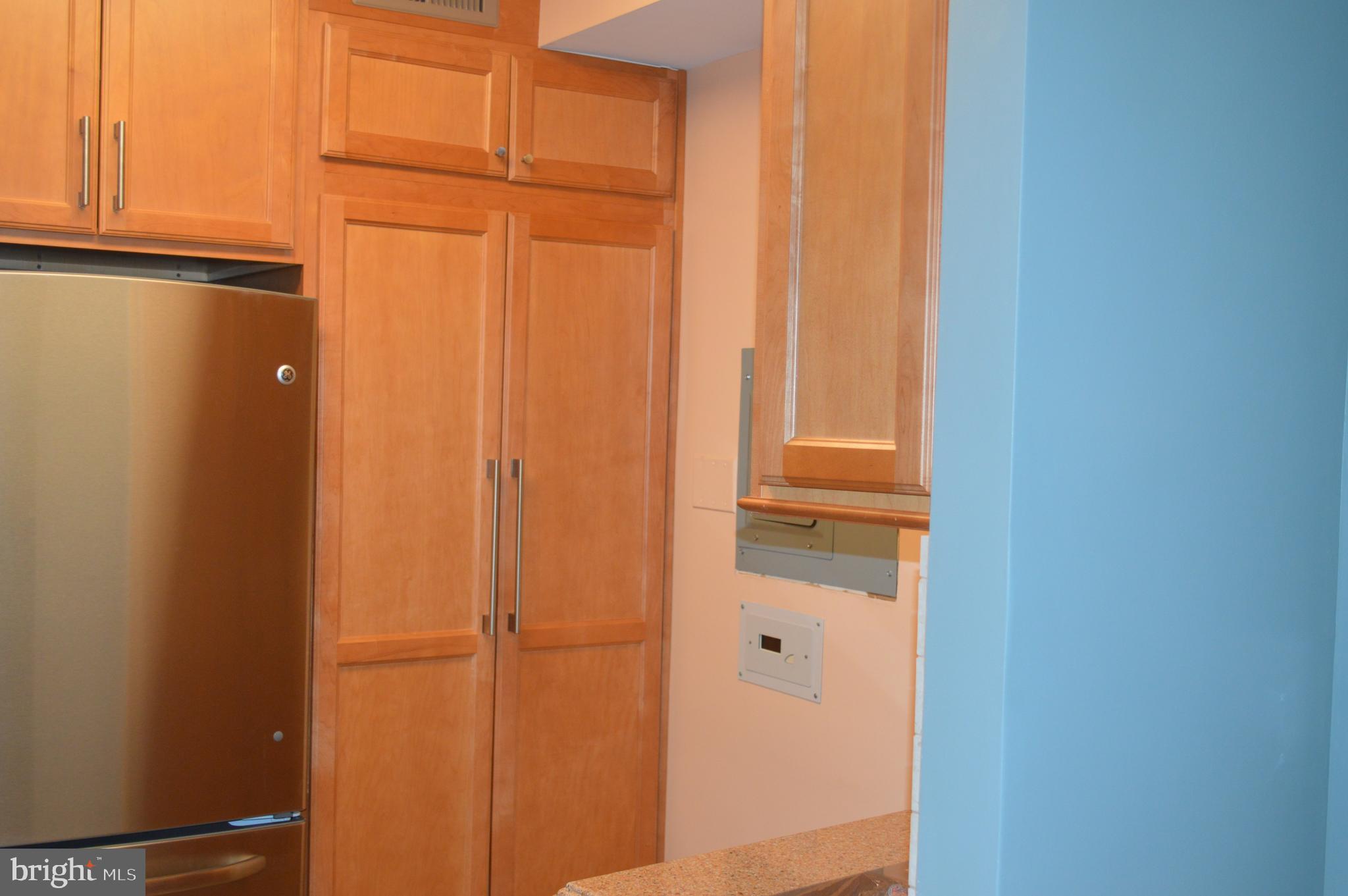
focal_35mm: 39
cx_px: 674
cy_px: 448
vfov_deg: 34.1
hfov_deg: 49.6
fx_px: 1459
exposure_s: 1/60
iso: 720
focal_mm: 26
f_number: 4.2
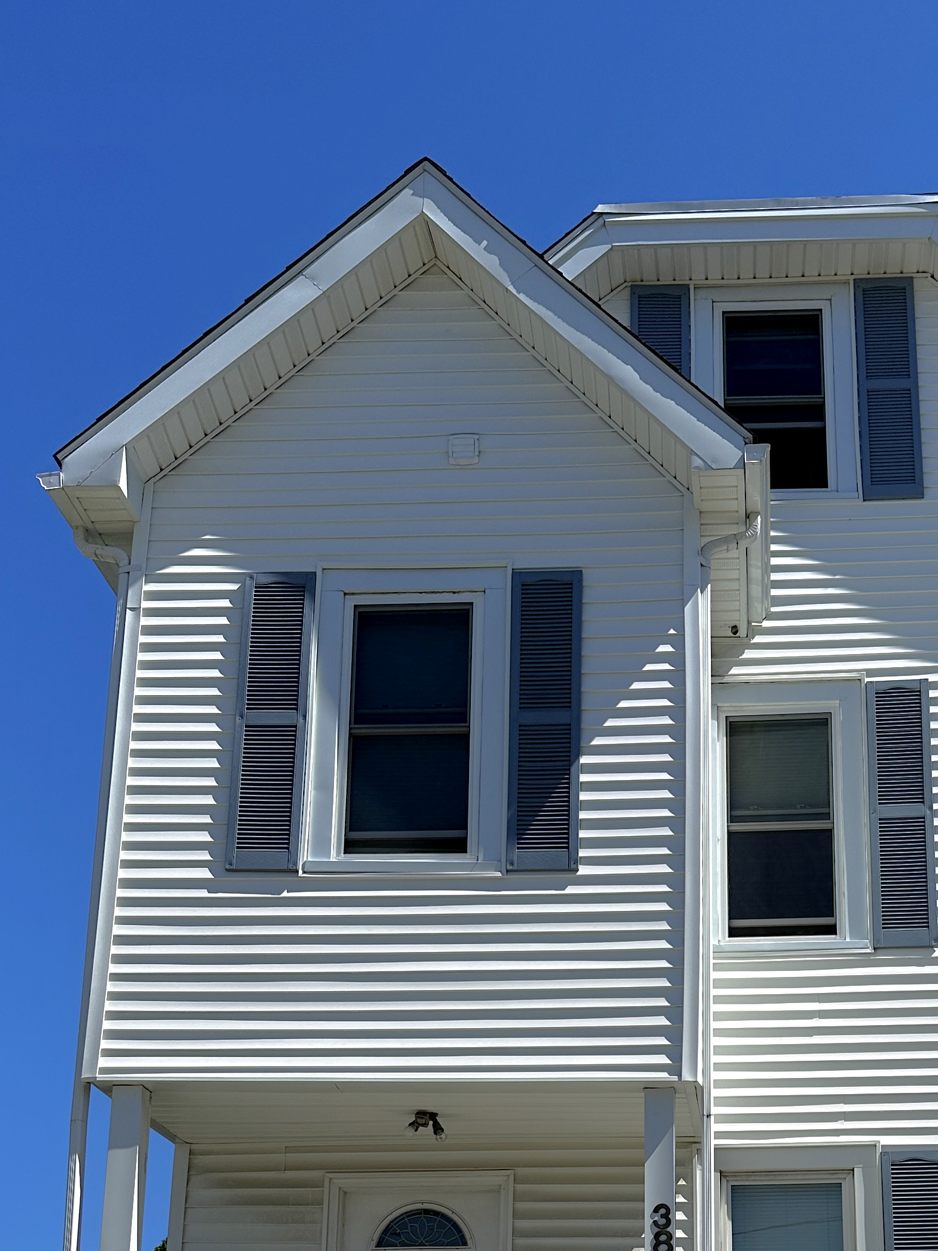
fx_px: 1662
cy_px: 1186
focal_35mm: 46
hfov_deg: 31.0
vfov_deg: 37.7
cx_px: 693
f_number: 1.78
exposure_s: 1/7576
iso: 80
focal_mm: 6.86
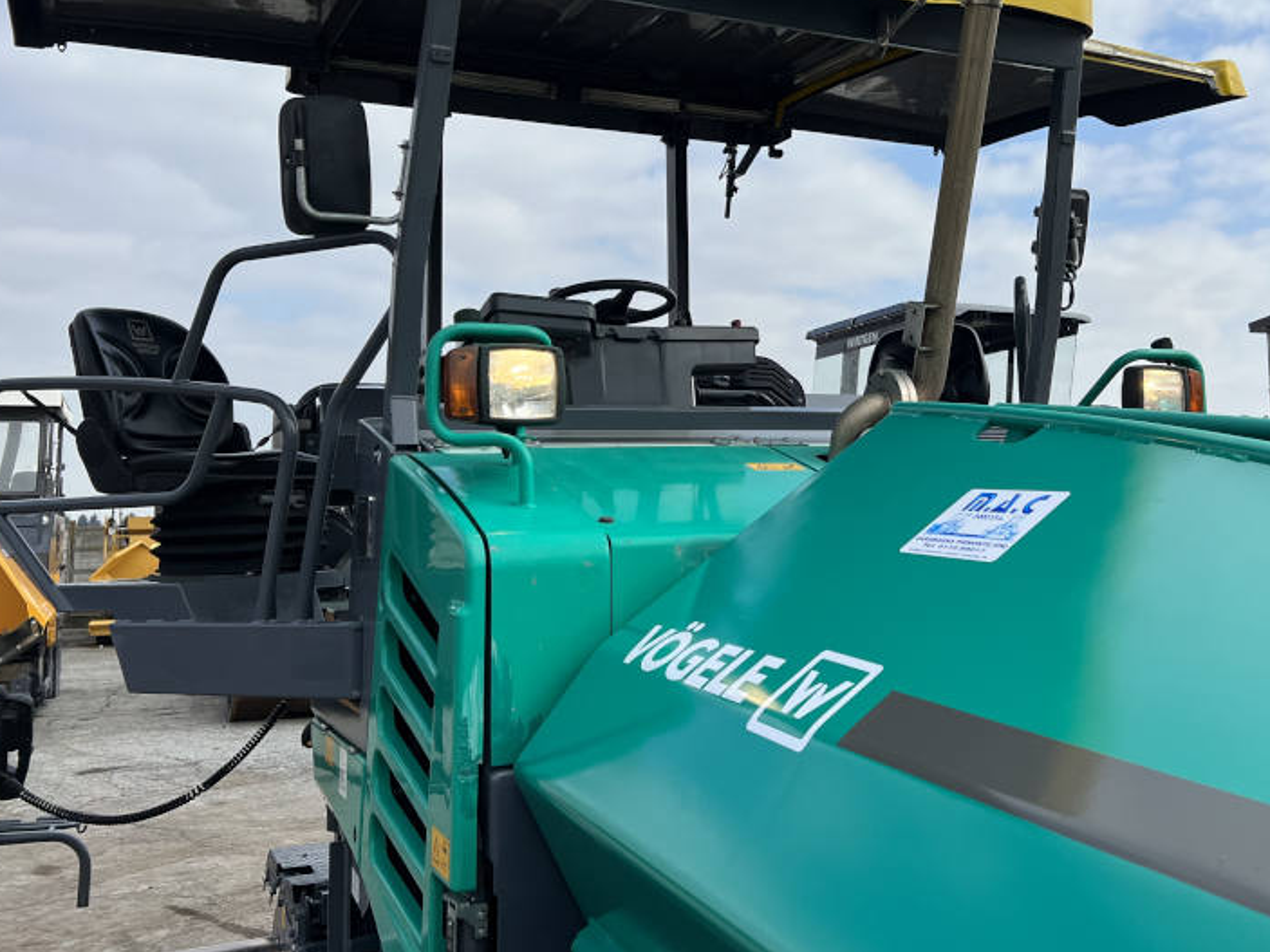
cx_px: 804
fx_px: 1357
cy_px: 359
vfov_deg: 38.4
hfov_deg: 49.6
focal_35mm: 37
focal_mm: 5.7
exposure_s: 1/5076
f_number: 1.5
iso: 50
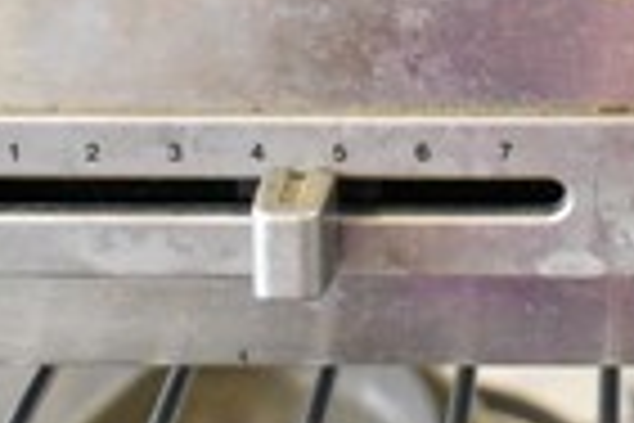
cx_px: 710
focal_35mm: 117
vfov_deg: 10.9
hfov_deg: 16.9
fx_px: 2060
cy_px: -360
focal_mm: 18
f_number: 5.6
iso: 6400
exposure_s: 1/125
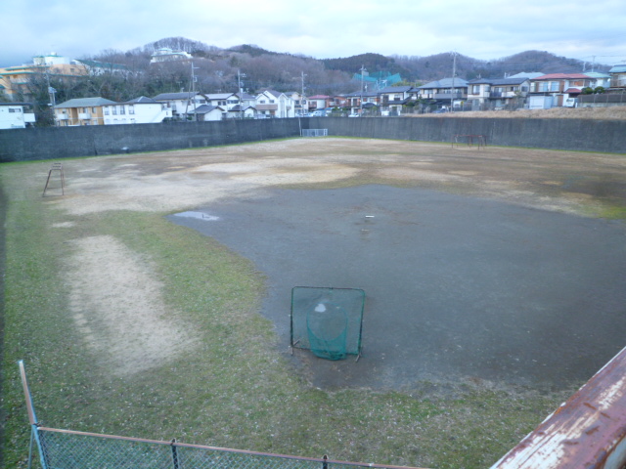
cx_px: 313
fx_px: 452
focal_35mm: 25
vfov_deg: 54.9
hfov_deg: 69.4
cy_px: 234
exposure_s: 1/30
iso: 80
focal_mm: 4.5
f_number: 2.8
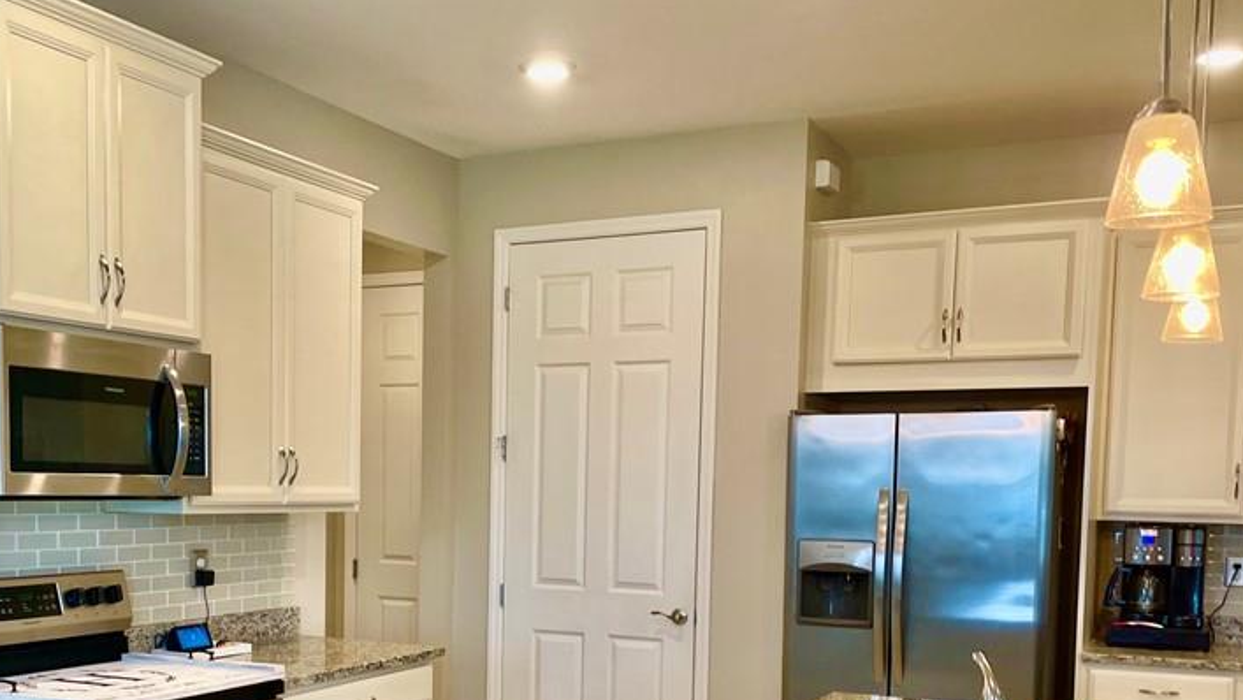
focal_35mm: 41
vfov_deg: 28.3
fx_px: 1352
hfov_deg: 49.1
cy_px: 586
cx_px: 506
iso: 125
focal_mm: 4.2
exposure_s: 1/120
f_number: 1.6
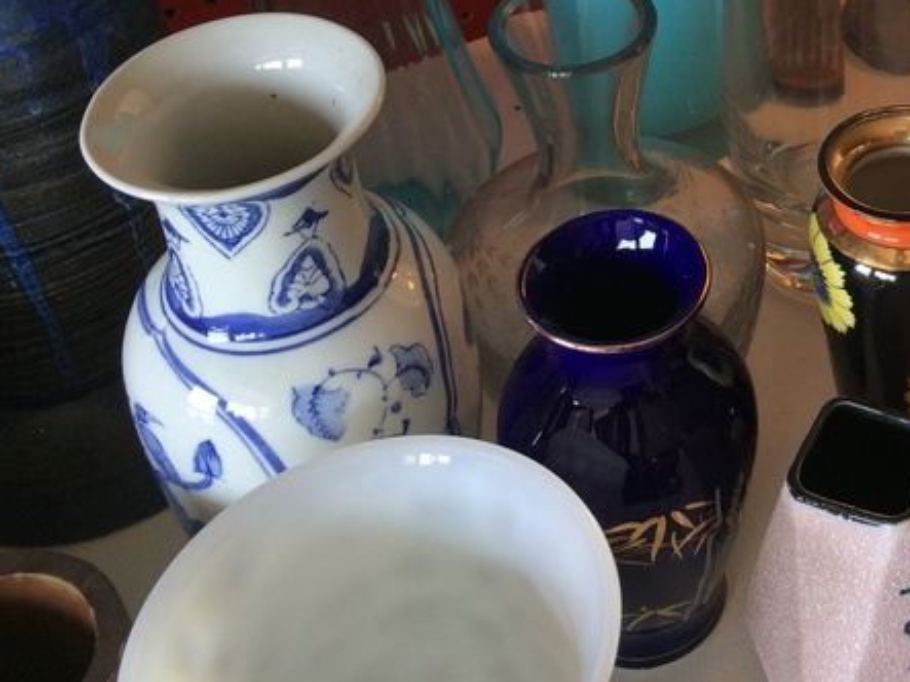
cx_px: 809
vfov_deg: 23.0
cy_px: -1
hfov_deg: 30.4
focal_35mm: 61
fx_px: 1603
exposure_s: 1/120
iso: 64
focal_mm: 4.12
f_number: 2.2
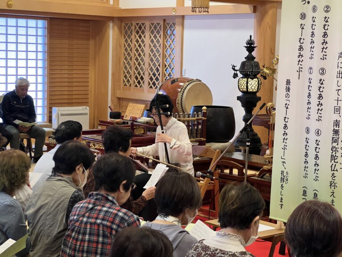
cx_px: 171
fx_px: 761
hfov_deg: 25.3
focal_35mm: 77
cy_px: 128
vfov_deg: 19.1
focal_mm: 9
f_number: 2.8
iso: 320
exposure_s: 1/50
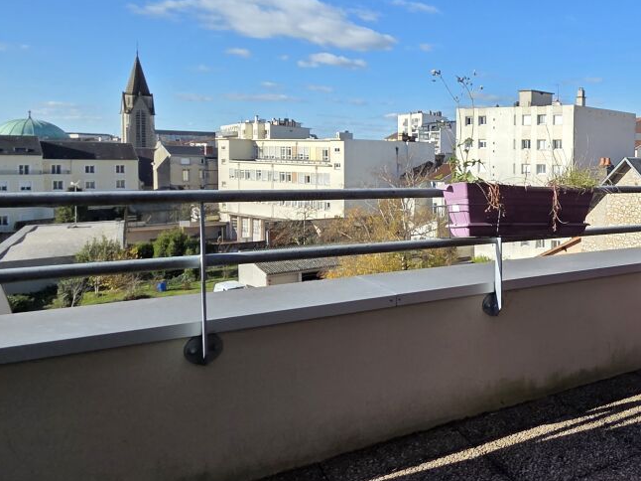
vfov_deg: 47.8
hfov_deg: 45.9
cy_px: 185
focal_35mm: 29
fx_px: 537
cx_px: 705
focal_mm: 2.2
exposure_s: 1/1930
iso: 50
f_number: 2.2
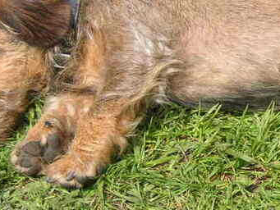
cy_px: 62
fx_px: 1100
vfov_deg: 10.9
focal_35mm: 136
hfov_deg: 14.4
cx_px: 251
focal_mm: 9.6
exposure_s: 1/350
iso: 50
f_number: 3.7
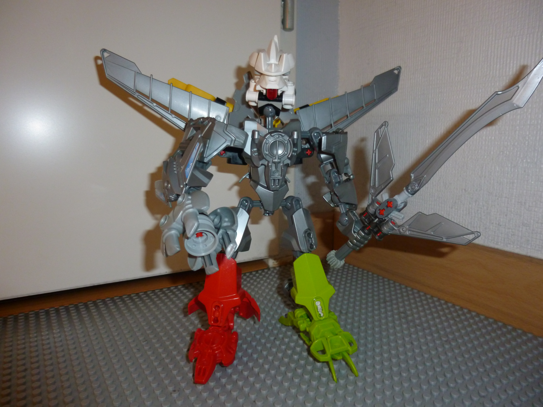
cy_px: 204
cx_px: 272
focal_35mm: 25
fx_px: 392
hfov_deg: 69.4
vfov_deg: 54.9
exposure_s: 1/60
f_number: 3.1
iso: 200
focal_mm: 4.5
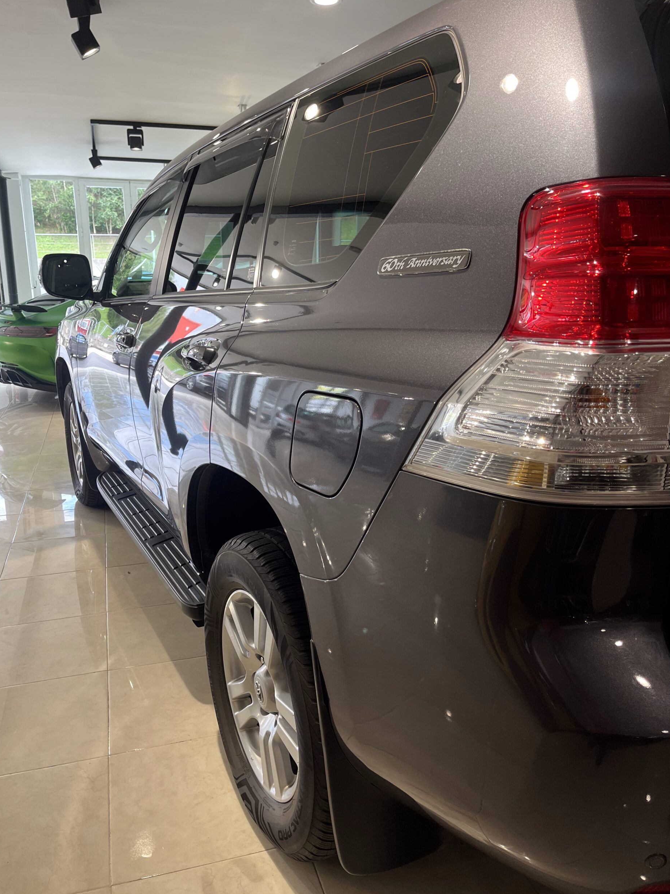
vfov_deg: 65.3
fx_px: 697
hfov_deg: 51.4
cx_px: 326
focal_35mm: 27
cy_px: 445
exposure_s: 1/121
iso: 80
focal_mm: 5.1
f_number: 1.6
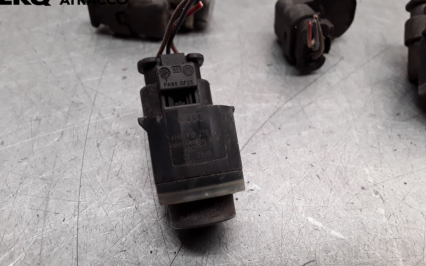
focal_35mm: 30
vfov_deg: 41.7
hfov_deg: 62.9
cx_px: 214
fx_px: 348
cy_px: 154
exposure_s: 1/100
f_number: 1.9
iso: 100
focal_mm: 2.91
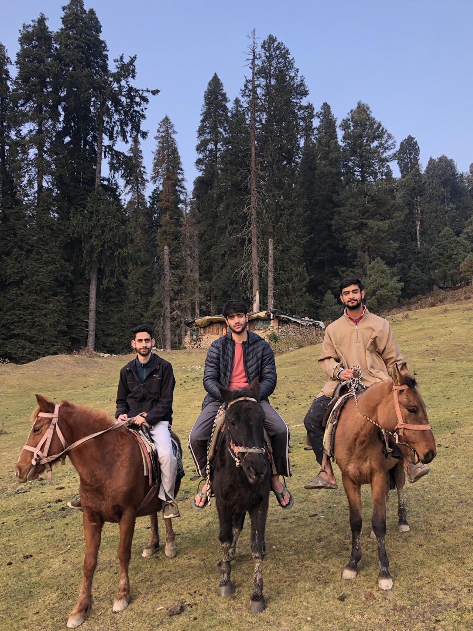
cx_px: 253
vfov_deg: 58.3
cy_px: 320
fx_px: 565
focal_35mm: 31
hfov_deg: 45.4
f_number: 1.8
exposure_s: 1/120
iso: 25
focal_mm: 4
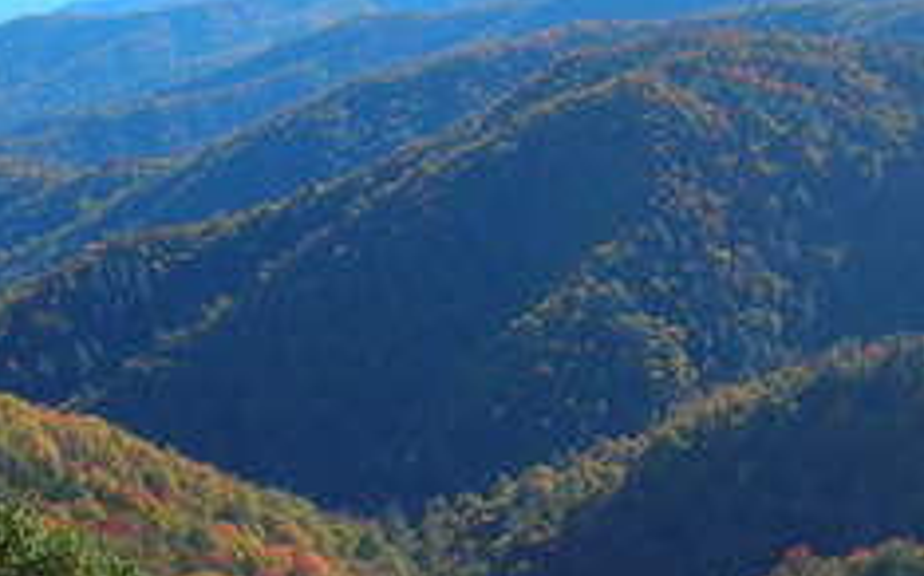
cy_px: 304
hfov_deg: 18.9
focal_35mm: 110
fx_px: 2769
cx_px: 359
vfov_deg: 11.9
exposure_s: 1/151
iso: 70
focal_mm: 6.3
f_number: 6.4
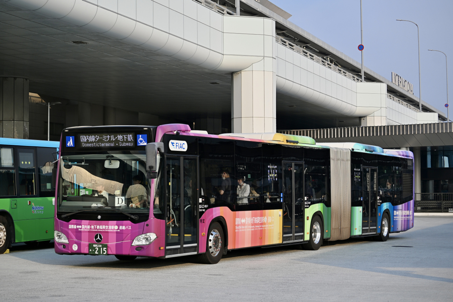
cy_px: 151
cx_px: 226
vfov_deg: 18.2
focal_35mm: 75
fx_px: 944
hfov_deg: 27.0
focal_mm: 50
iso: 125
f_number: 4.5
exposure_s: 1/640
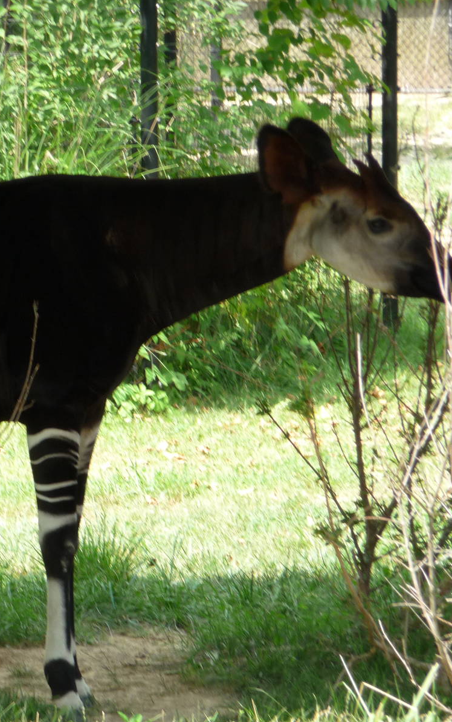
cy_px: 360
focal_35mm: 363
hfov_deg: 3.6
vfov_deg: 5.8
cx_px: 88
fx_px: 7151
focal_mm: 44
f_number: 4.9
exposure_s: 1/100
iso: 125
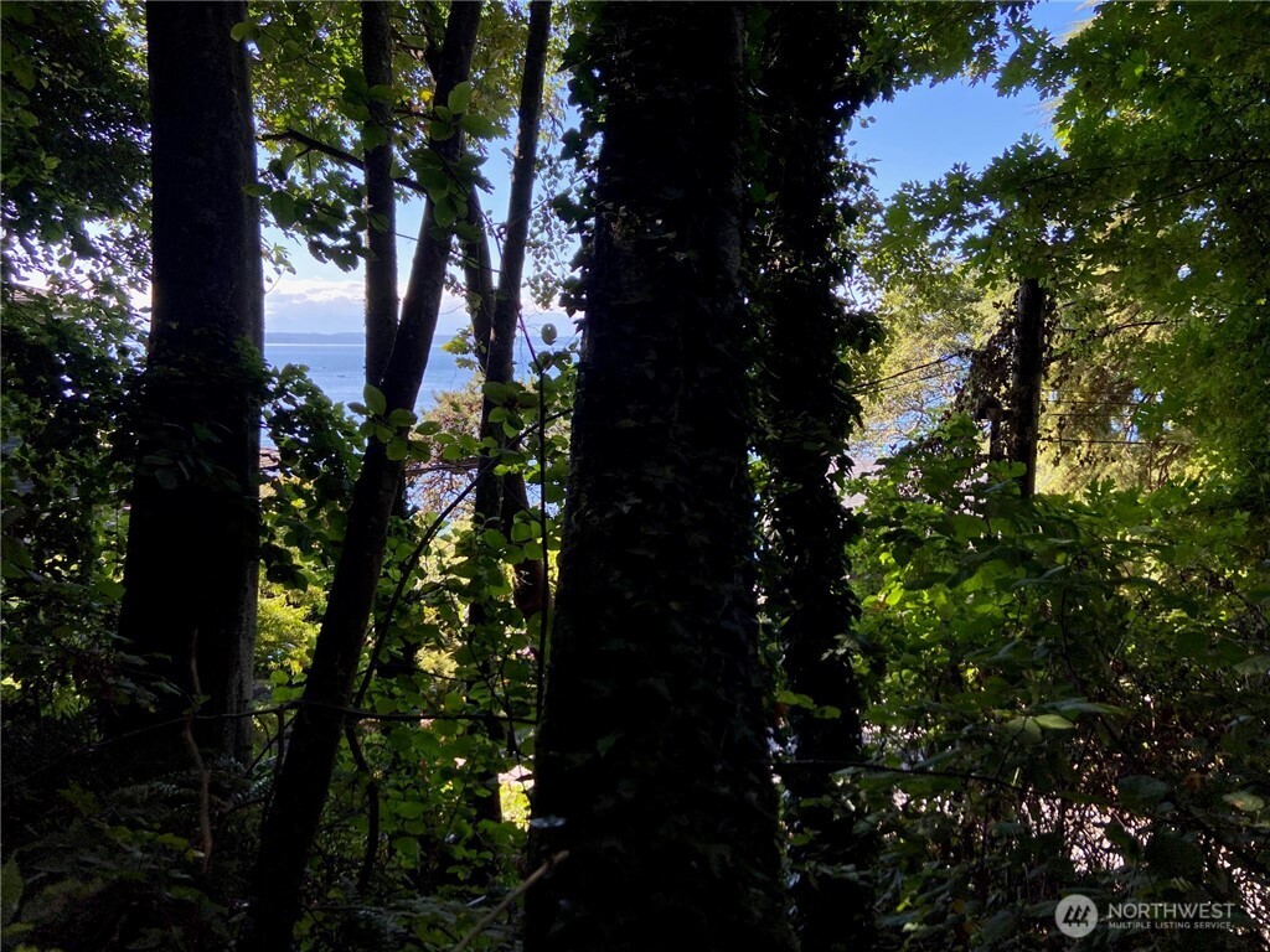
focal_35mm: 26
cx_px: 635
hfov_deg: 67.3
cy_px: 476
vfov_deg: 53.1
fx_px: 954
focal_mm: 4.25
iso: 32
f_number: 1.8
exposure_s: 1/626
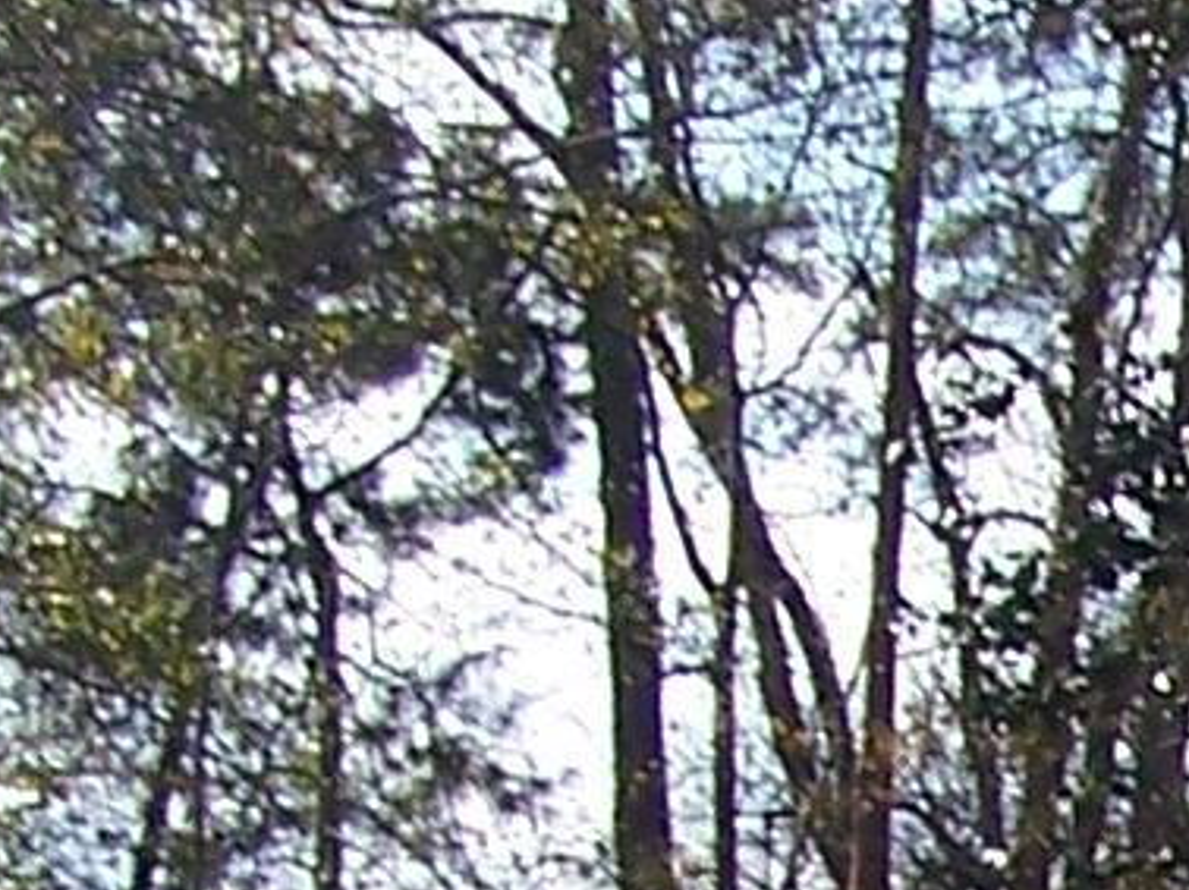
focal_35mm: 259
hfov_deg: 7.2
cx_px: 2903
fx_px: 8891
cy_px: 1701
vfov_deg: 5.6
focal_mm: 6.3
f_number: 2.8
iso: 80
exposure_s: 1/800
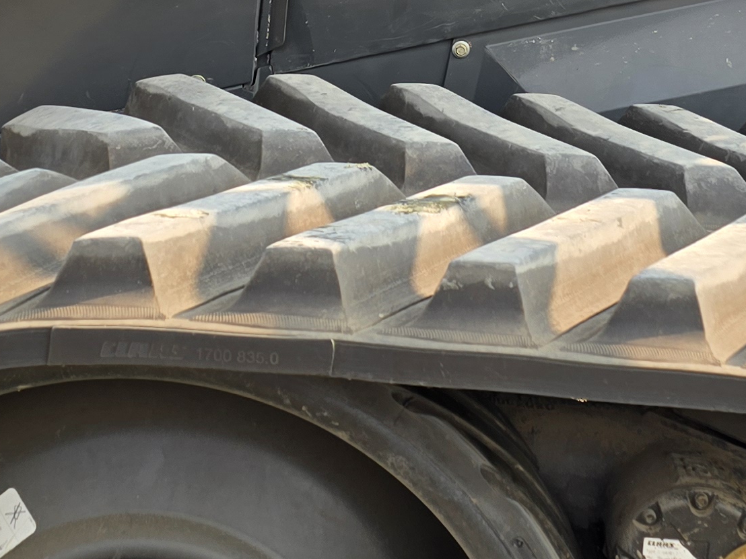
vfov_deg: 17.1
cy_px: -79
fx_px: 1789
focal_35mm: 83
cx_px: 454
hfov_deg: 23.5
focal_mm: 6.3
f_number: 1.7
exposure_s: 1/288
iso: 12
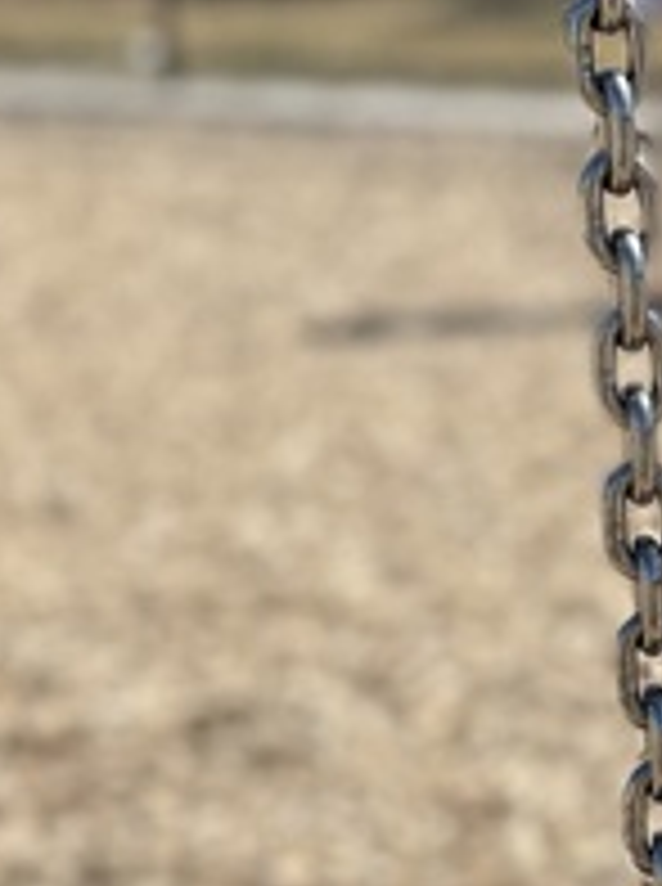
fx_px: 3198
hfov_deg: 10.6
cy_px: 427
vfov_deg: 15.8
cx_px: 1410
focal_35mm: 125
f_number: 1.78
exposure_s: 1/3597
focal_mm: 6.76
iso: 80
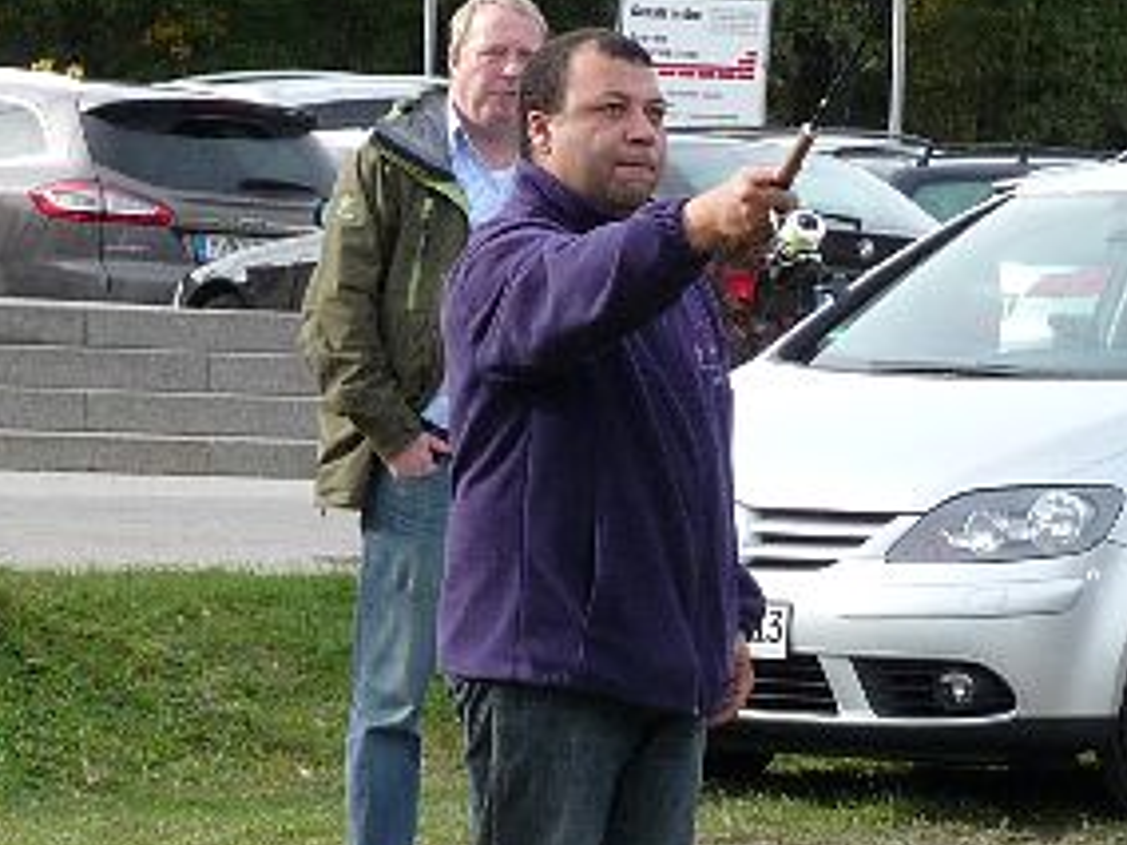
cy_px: 563
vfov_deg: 4.7
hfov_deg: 6.3
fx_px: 10288
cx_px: 468
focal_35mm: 316
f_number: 4.7
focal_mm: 19.1
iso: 100
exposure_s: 1/160
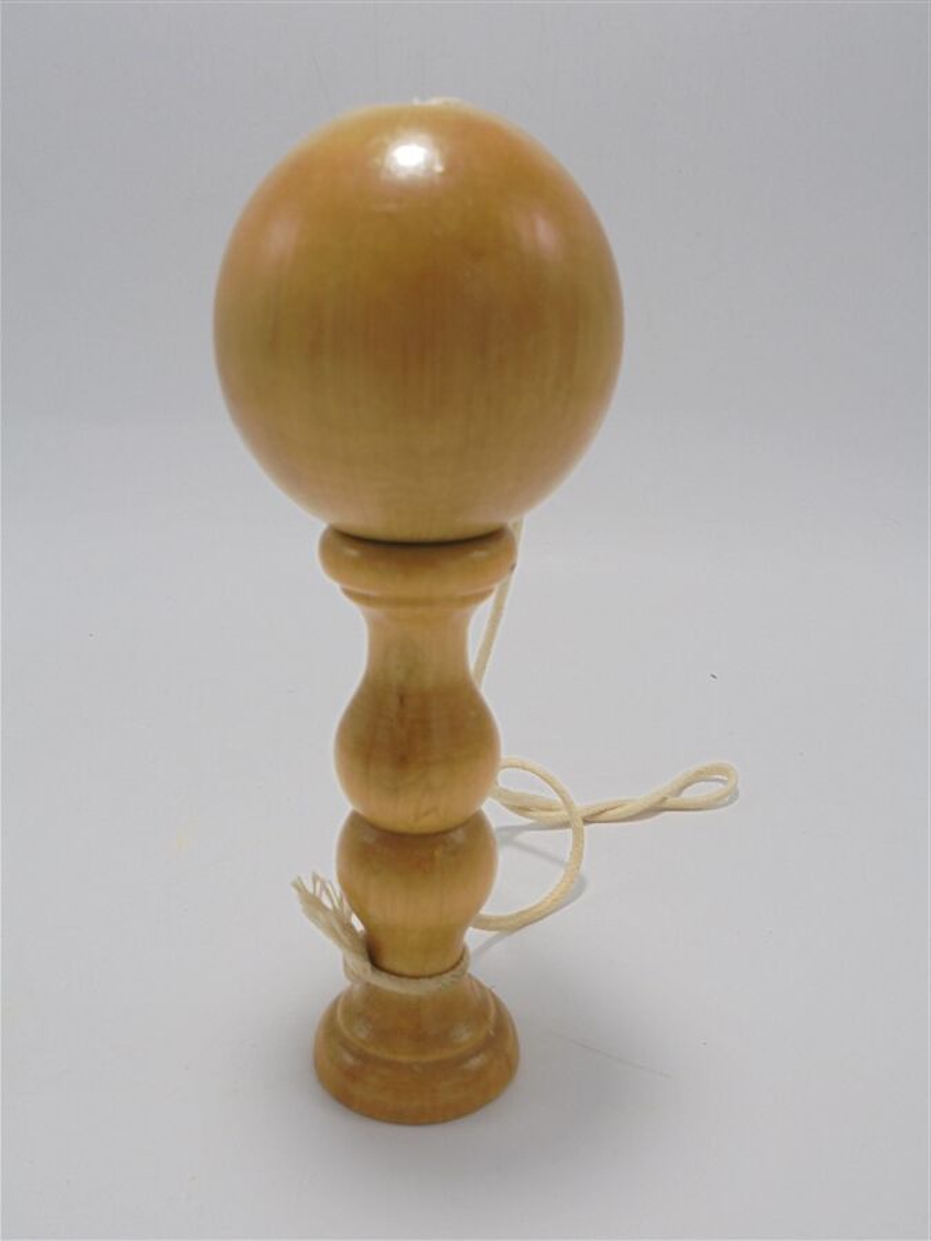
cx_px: 466
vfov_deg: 54.0
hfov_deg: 41.8
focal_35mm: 34
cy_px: 620
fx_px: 1219
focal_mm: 6.1
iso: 100
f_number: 4
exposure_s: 1/80
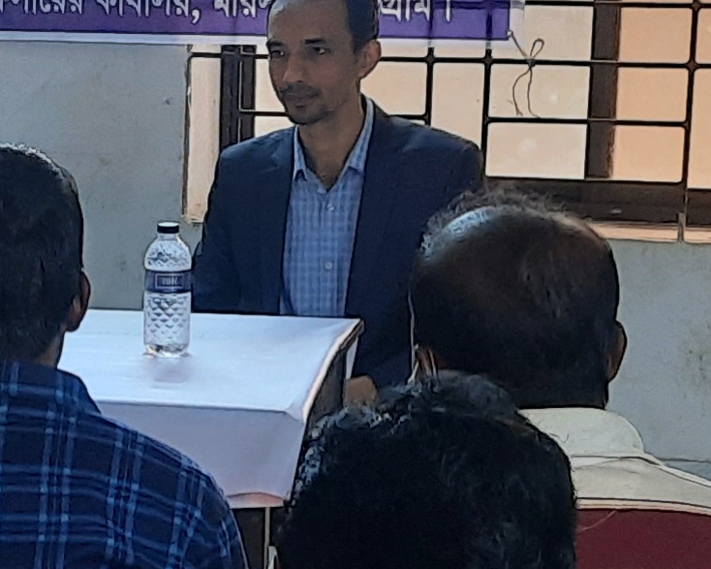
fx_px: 2798
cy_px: 519
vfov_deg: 11.5
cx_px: -6
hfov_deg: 14.2
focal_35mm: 133
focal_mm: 4.6
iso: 250
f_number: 2
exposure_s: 1/33
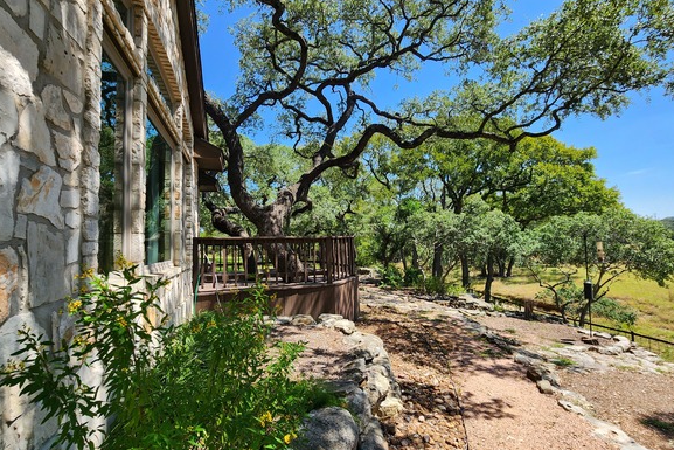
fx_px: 281
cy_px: 223
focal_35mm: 15
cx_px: 335
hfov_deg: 100.4
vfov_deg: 77.4
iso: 50
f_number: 2.2
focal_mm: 2.2
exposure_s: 1/1041
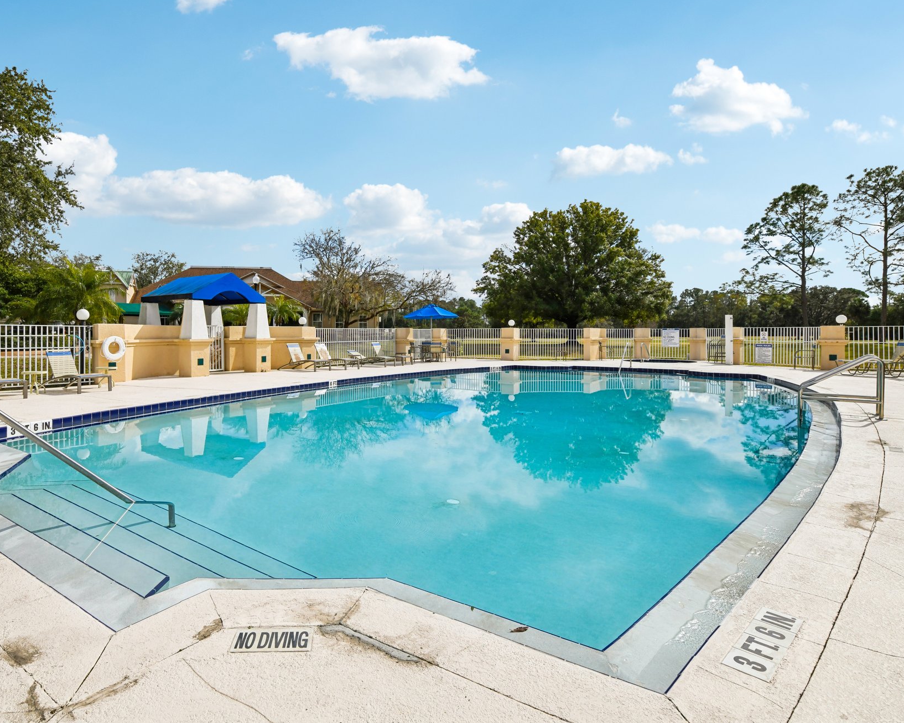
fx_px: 535
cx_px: 376
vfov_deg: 68.1
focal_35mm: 20
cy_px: 348
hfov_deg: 79.7
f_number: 8
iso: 400
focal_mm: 17
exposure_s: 1/1600
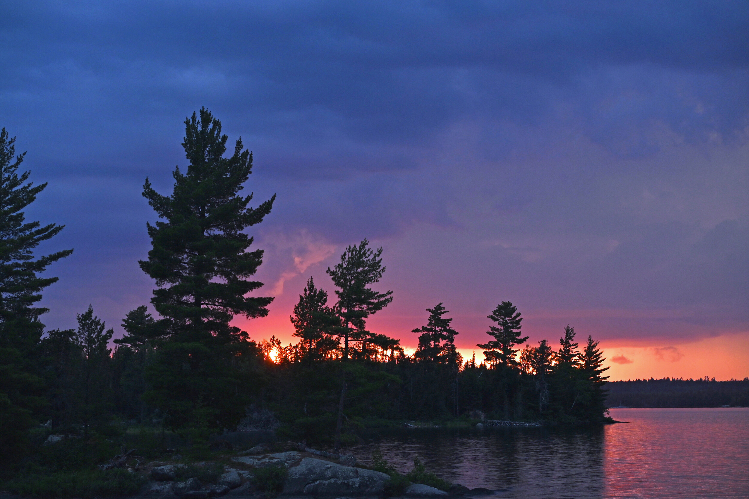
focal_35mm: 80
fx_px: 1654
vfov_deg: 17.2
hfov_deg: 25.5
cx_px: 374
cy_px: 250
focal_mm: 53
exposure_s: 1/100
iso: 200
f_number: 6.3
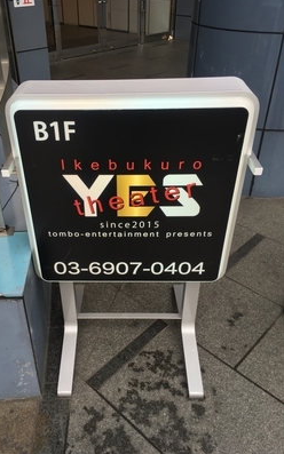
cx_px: 113
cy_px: 226
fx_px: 384
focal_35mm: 31
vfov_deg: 61.2
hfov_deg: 40.4
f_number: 2.2
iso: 40
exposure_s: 1/120
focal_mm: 4.15
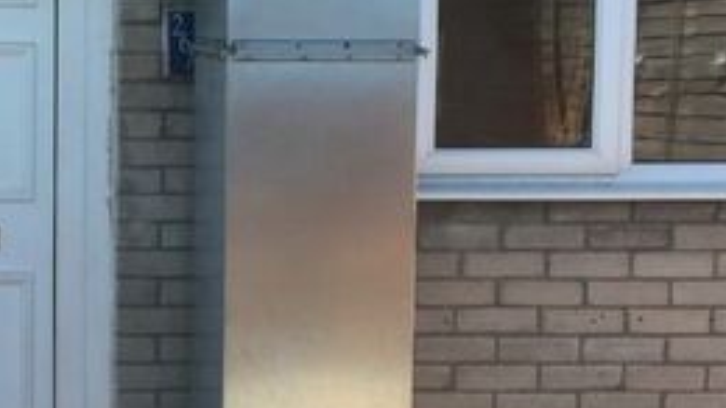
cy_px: 144
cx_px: -11
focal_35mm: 85
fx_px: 1636
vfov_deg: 14.2
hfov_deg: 23.9
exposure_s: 1/599
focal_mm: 4.15
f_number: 2.2
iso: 32
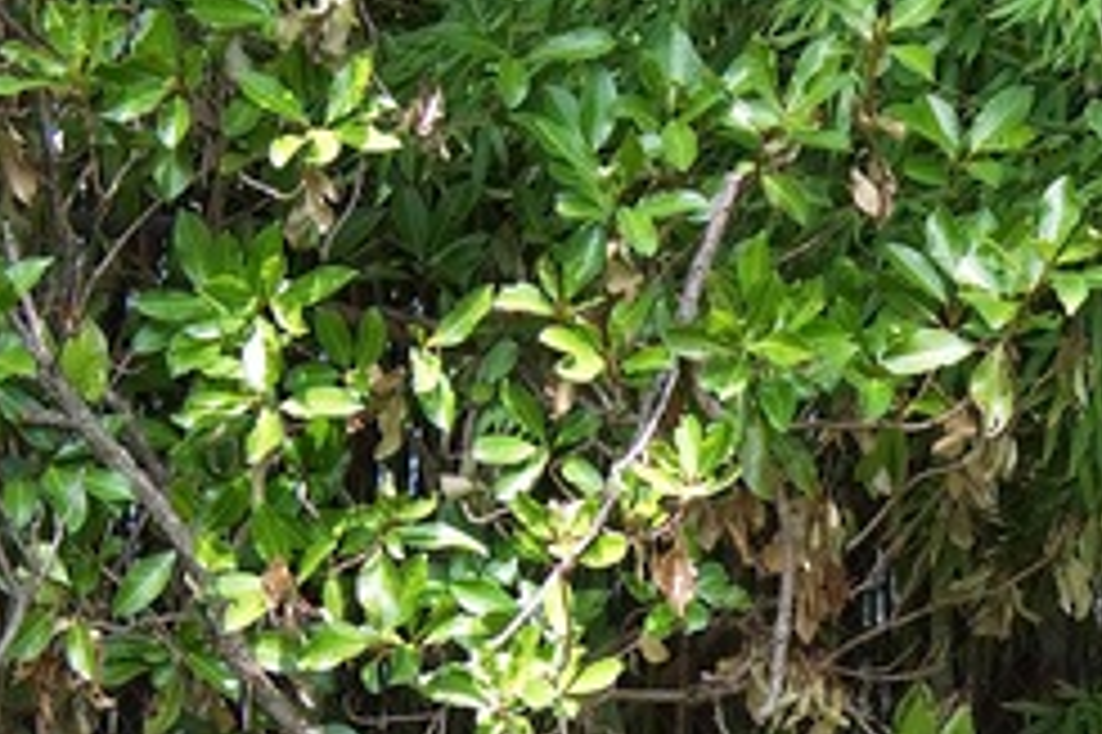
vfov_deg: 6.6
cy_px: 621
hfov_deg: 9.8
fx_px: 6393
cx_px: 688
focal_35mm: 209
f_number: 4
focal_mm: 40
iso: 160
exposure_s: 1/80
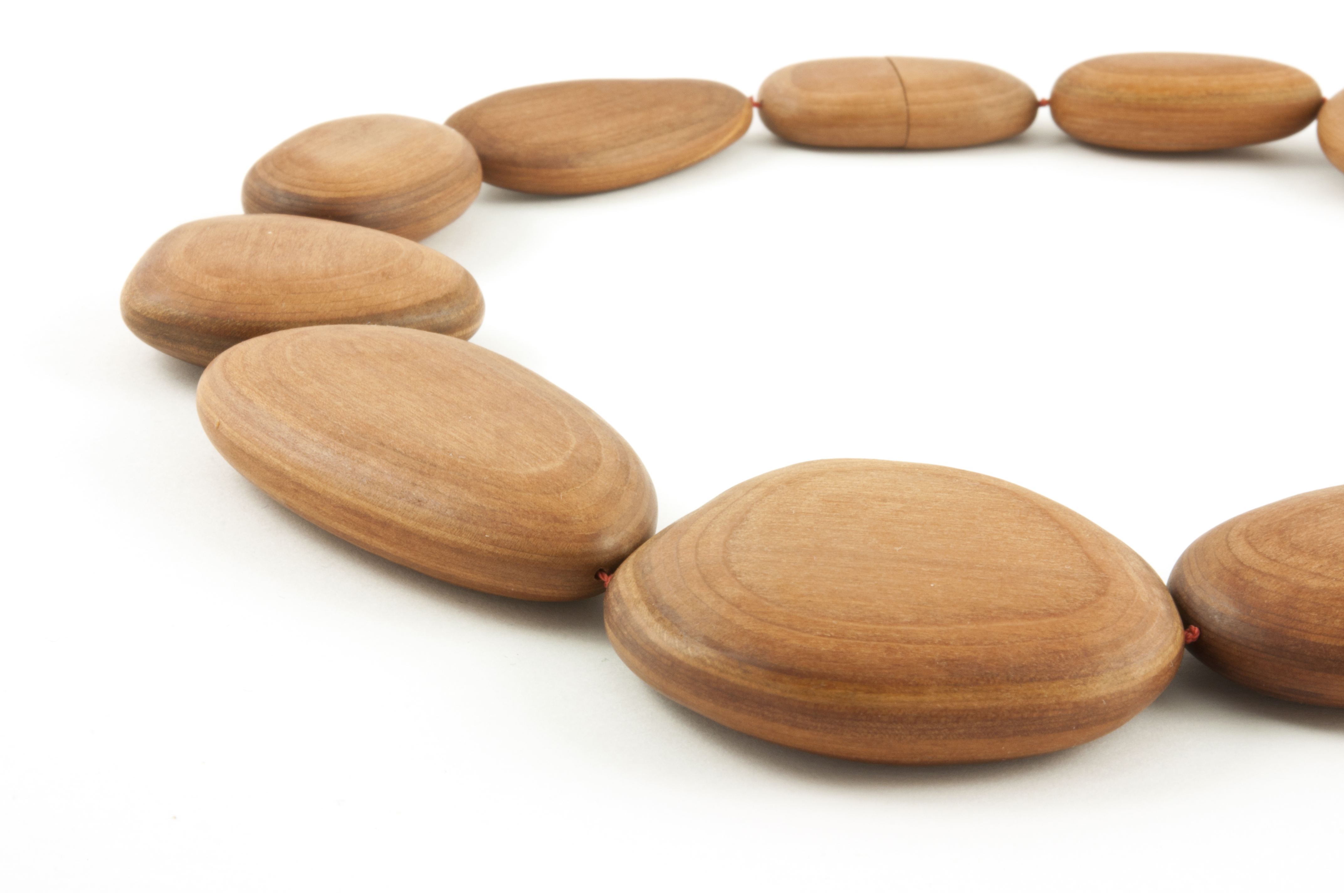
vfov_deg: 15.2
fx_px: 3356
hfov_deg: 22.6
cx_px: 672
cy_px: 446
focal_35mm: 90
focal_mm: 60
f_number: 29
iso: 200
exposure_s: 1
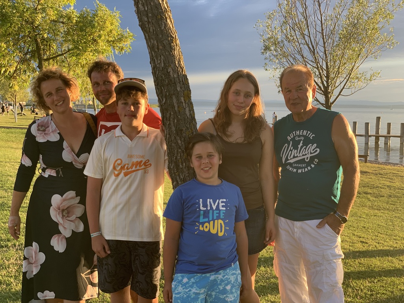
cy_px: 152
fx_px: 607
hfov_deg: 36.8
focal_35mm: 52
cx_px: 202
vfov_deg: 28.0
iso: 25
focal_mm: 6
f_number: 2.4
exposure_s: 1/122
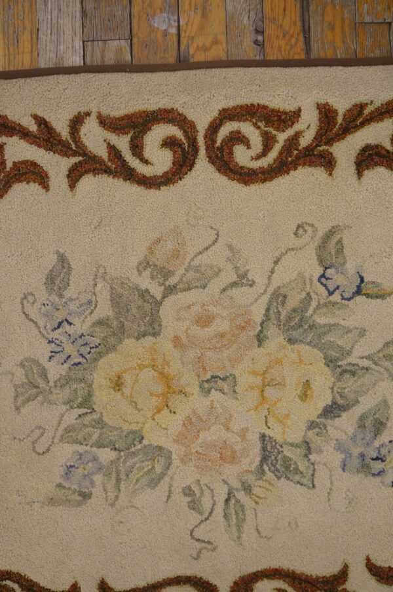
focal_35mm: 27
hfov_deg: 47.8
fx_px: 443
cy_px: 296
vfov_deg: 67.4
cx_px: 196
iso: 1600
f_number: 4
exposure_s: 1/160
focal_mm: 18
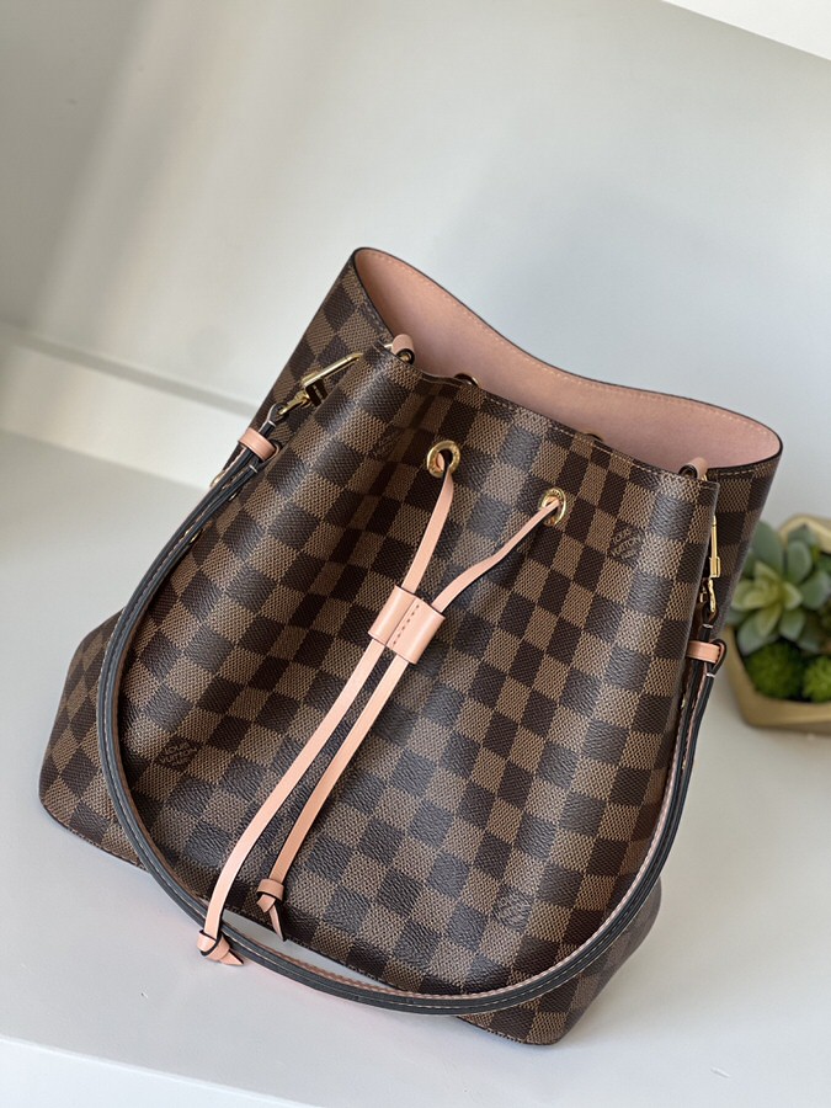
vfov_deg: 25.3
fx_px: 2465
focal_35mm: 77
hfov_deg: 19.1
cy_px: 554
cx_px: 416
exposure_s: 1/95
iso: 250
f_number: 2.8
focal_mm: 9
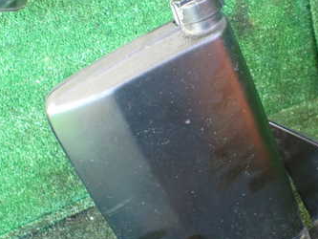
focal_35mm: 54
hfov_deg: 35.4
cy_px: 107
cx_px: 189
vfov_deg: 27.0
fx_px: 496
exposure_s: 1/80
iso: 800
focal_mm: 5.4
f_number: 2.3
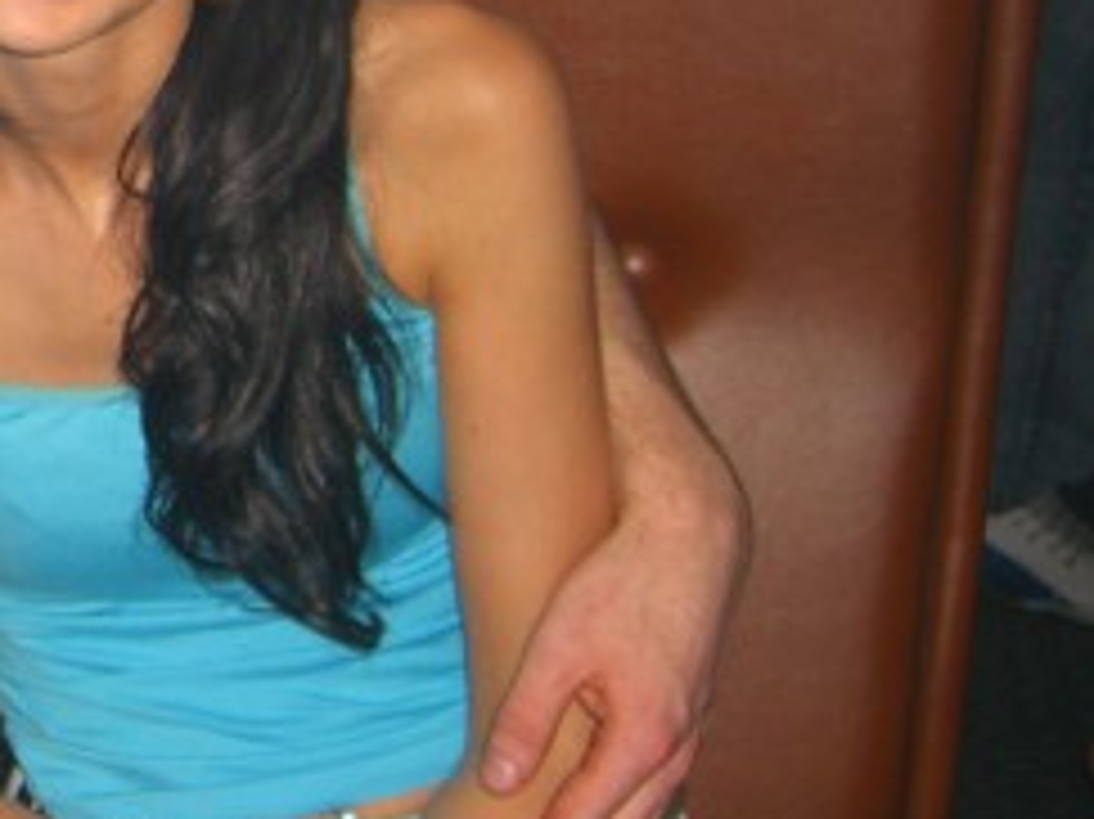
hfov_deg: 19.6
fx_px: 2969
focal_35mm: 94
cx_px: -239
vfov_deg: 15.5
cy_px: 63
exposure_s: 1/60
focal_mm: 7.9
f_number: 2.8
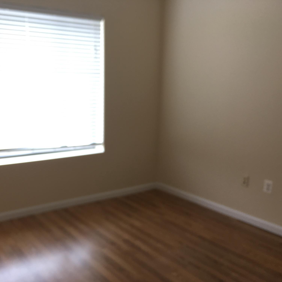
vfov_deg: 47.2
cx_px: 108
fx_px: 323
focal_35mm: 35
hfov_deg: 46.9
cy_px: 144
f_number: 2.2
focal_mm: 4.15
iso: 50
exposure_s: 1/30
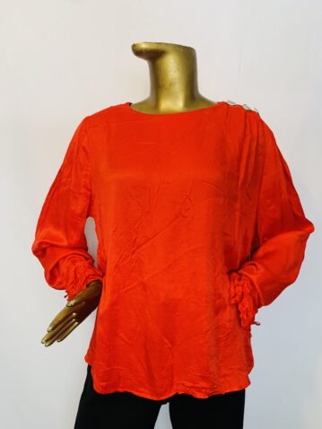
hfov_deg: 48.3
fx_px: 359
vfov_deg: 61.5
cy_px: 234
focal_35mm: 29
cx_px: 158
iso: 250
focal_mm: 4.25
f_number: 1.8
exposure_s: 1/50
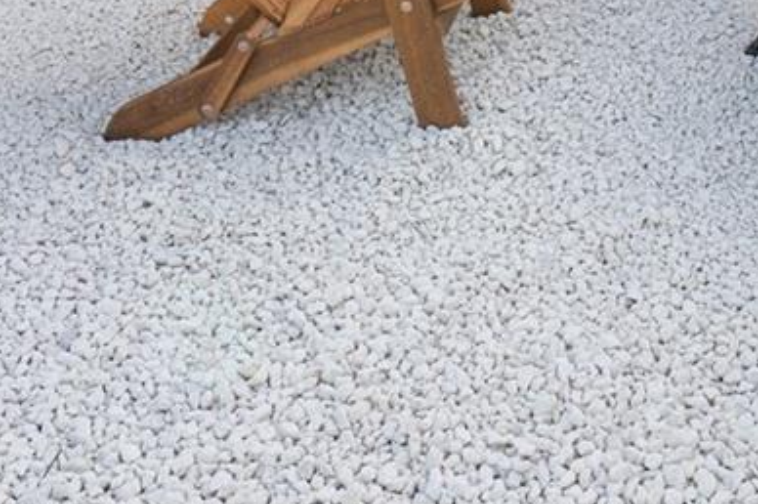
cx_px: 832
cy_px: -223
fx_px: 1388
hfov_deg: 27.9
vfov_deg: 18.5
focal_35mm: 66
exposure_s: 1/80
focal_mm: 16
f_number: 8
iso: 100
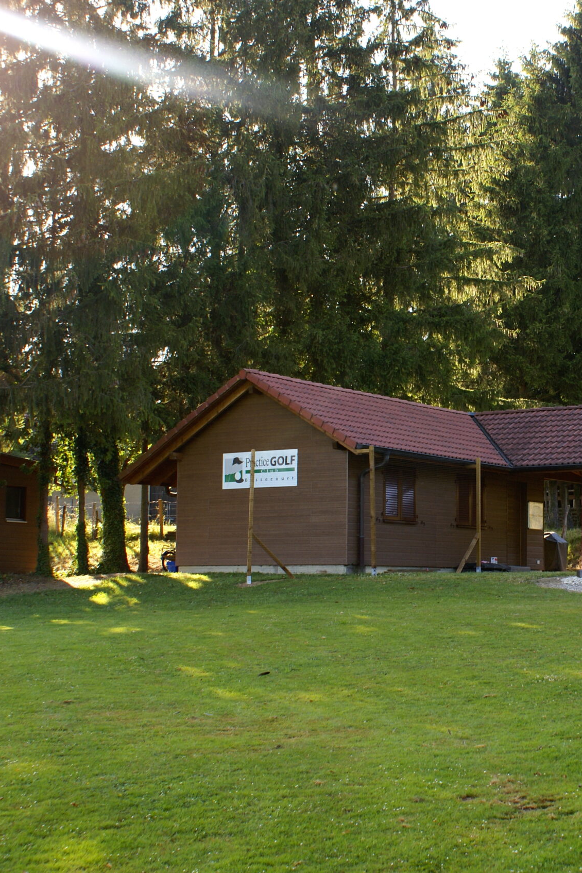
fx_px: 1430
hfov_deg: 22.6
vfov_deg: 33.9
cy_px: 439
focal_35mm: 59
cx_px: 501
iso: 100
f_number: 6.3
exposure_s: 1/80
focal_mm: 26
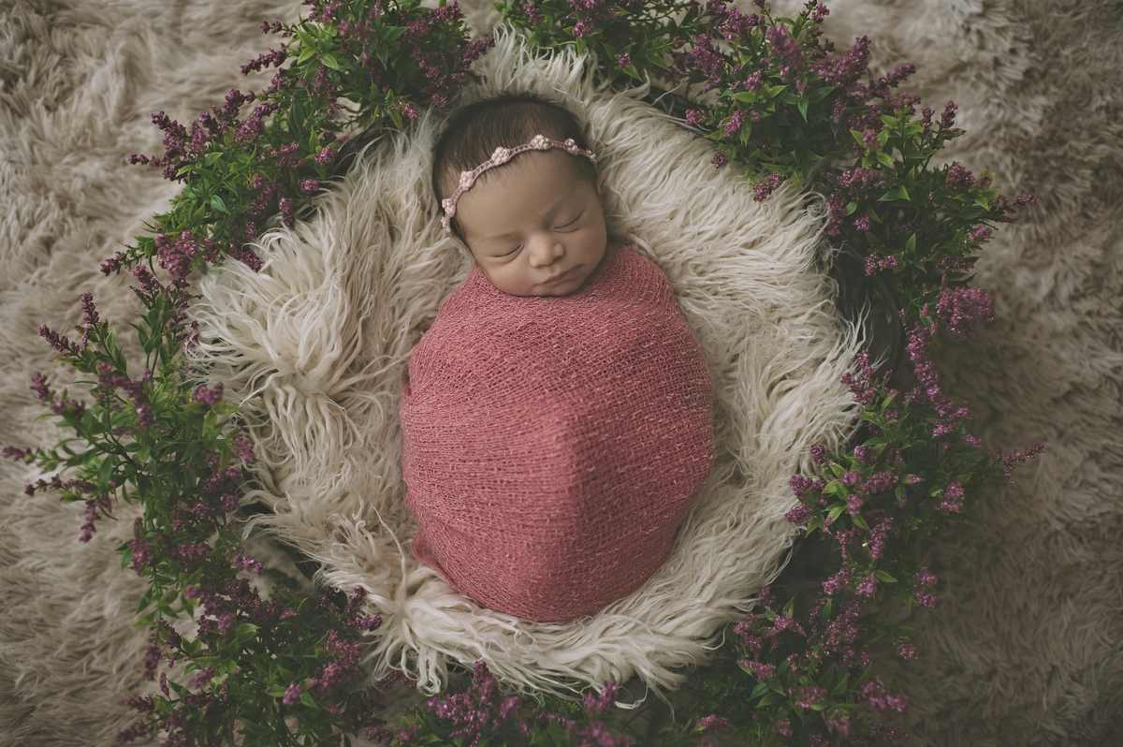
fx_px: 1091
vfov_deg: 37.8
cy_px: 374
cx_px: 562
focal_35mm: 35
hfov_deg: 54.5
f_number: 2.2
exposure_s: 1/250
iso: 200
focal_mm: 35
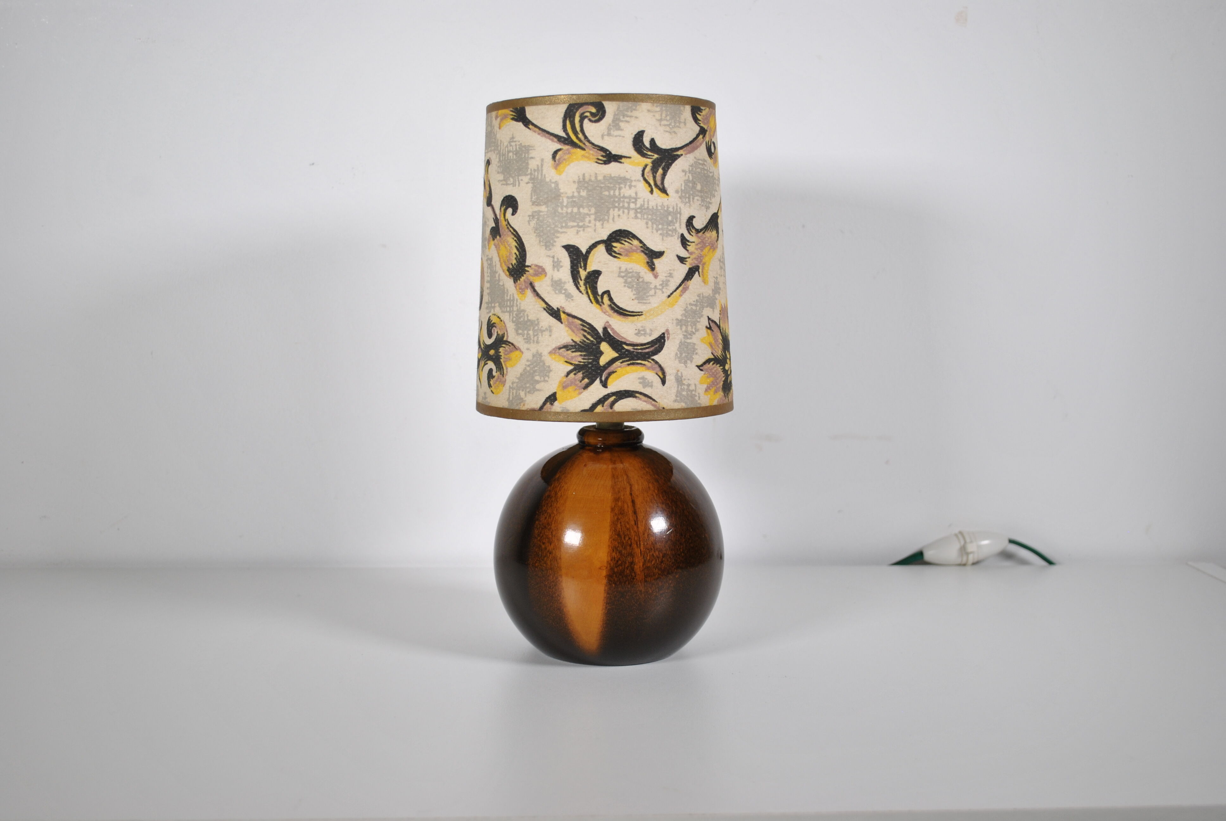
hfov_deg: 46.3
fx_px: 1432
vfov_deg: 32.0
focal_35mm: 42
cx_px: 613
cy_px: 410
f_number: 4.5
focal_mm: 28
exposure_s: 1/160
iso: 200
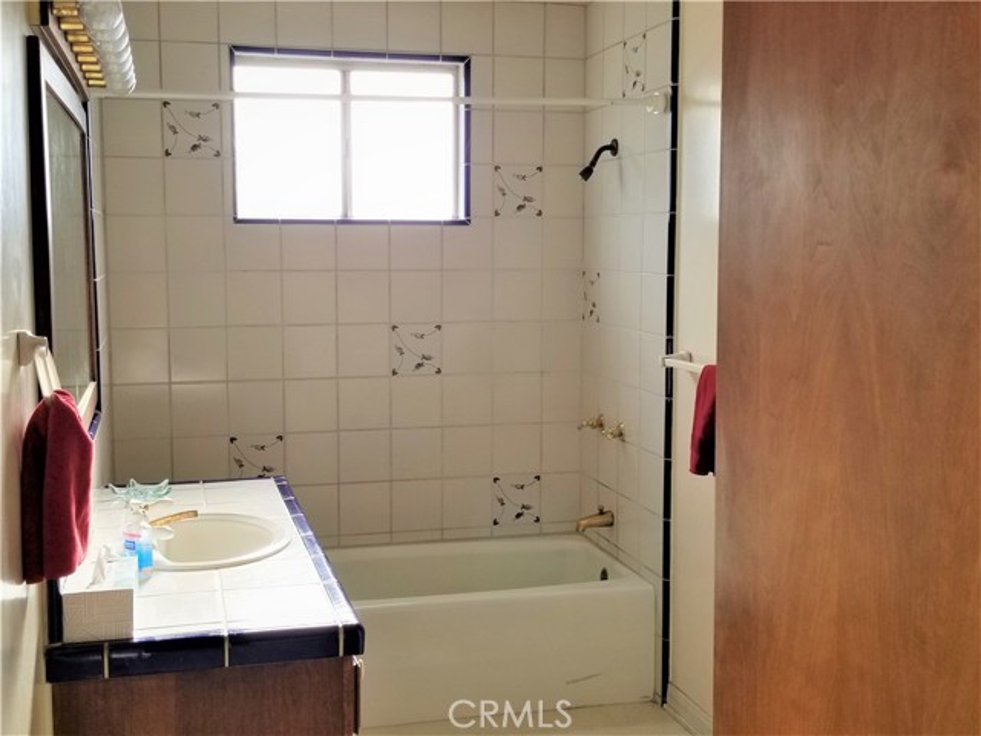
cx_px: 490
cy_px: 368
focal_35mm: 26
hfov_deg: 67.3
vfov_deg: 53.1
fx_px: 737
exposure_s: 1/328
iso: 50
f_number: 1.7
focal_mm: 4.25
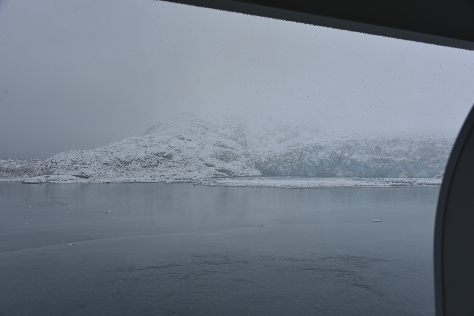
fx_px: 474
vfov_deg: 36.9
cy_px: 158
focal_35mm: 36
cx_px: 237
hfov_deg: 53.1
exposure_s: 1/250
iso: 100
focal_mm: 36
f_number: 8
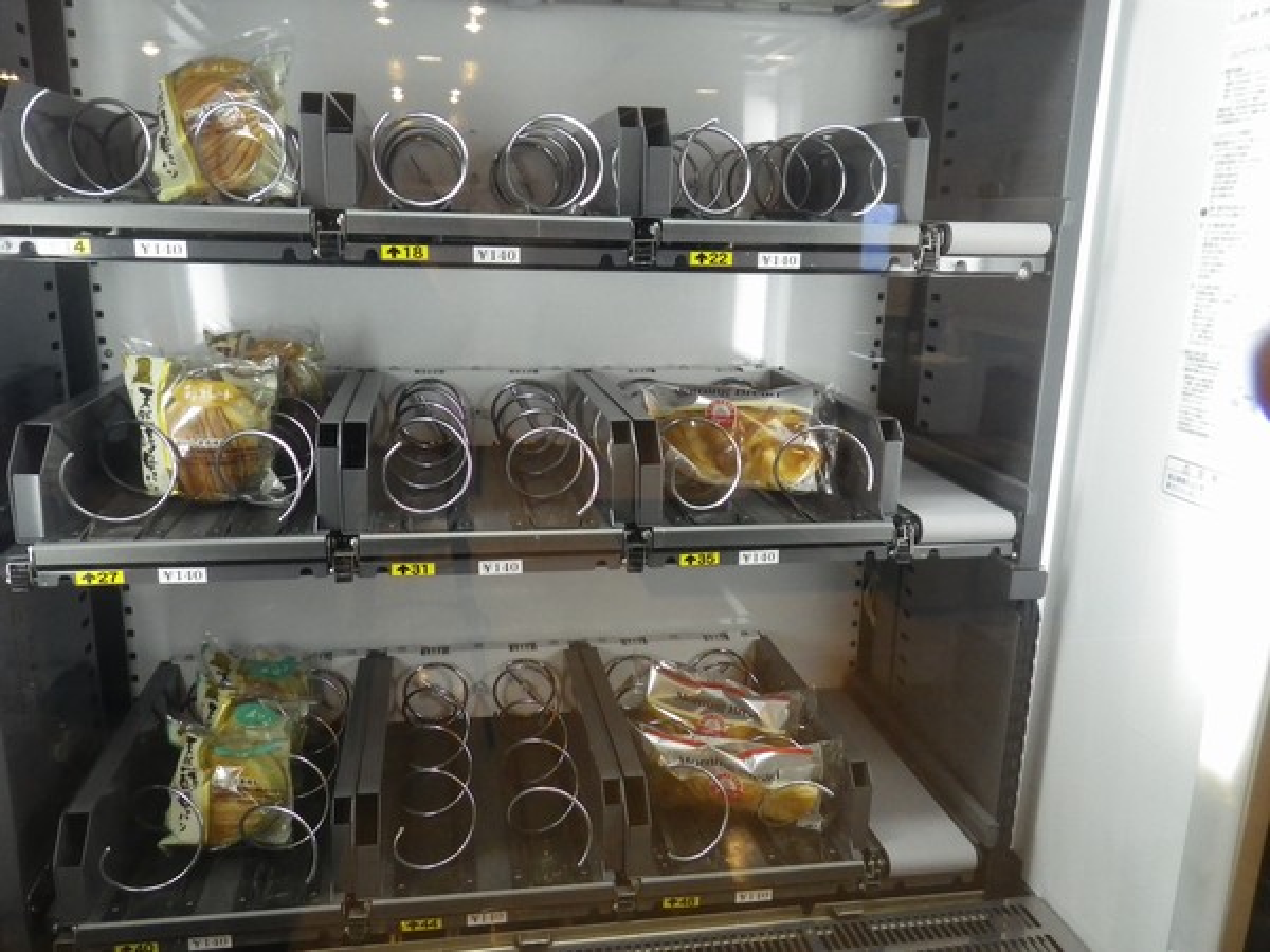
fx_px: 1027
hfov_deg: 63.4
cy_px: 476
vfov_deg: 49.7
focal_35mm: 28
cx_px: 635
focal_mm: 5
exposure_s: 1/50
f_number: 3.5
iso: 400
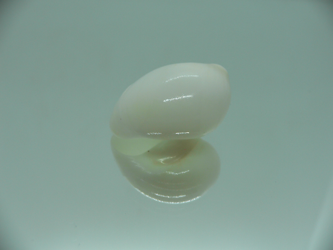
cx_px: 166
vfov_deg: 40.7
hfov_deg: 52.6
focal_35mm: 35
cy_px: 125
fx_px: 337
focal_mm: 4.6
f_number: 2.8
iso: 80
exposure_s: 1/80
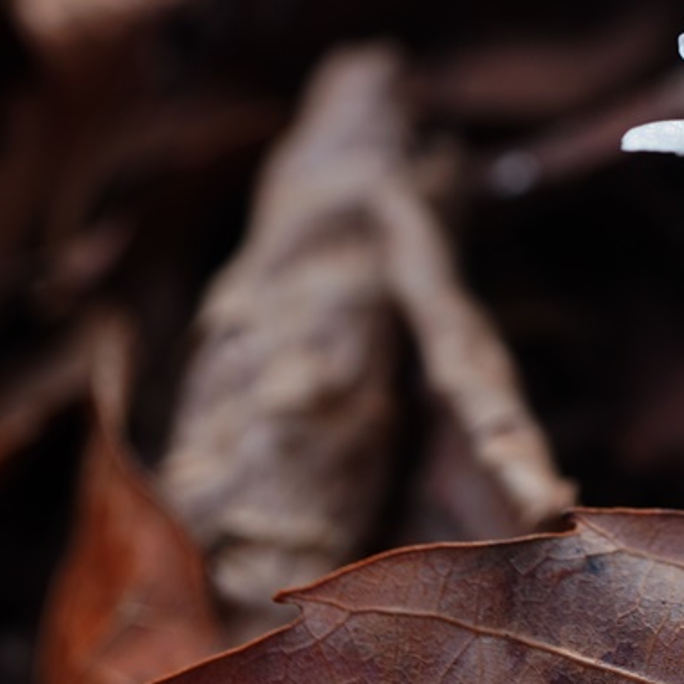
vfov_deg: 13.4
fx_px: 2884
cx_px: 848
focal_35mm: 129
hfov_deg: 13.1
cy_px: 17
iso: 100
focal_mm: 30
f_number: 5.6
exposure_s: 1/125
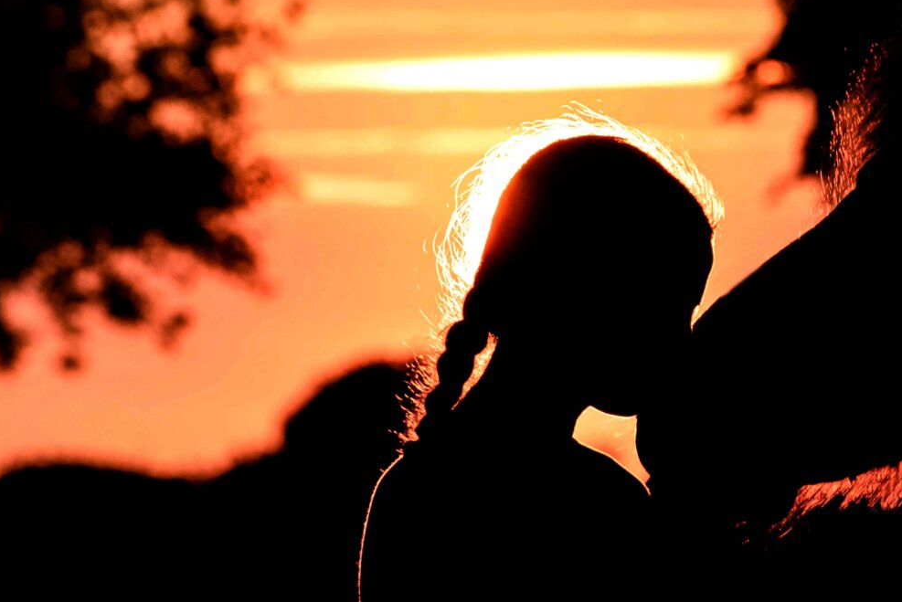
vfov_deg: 3.5
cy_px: 340
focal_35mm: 389
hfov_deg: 5.3
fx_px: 9750
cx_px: 844
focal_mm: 200
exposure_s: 1/1000
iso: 200
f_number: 7.1
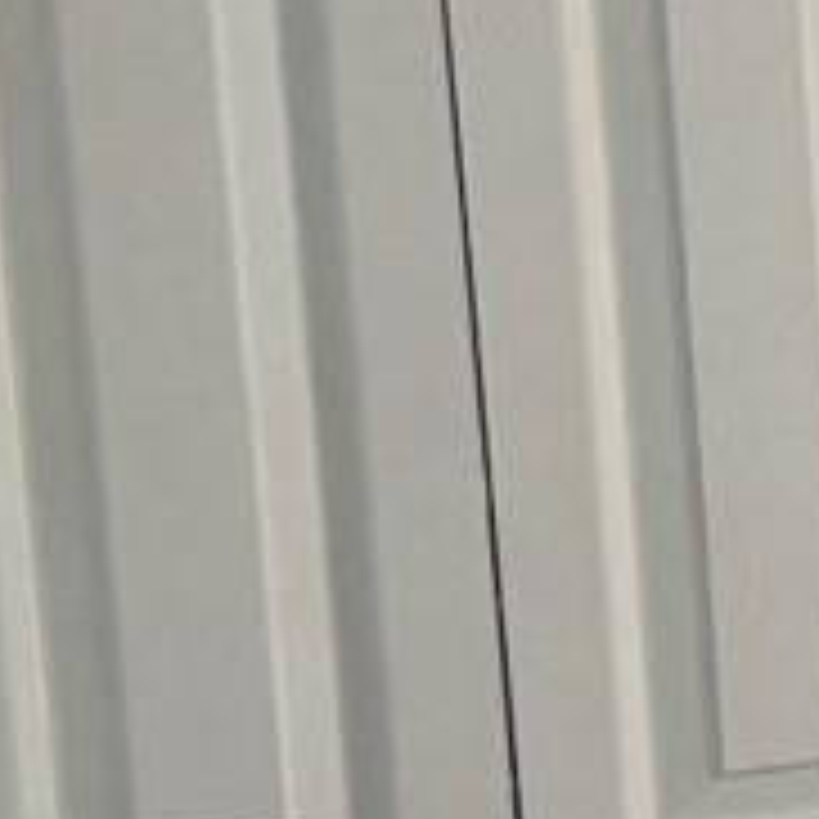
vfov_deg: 8.7
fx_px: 5407
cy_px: 446
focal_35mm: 202
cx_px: 3078
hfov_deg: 7.0
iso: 125
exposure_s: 1/111
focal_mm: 5.96
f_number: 1.6
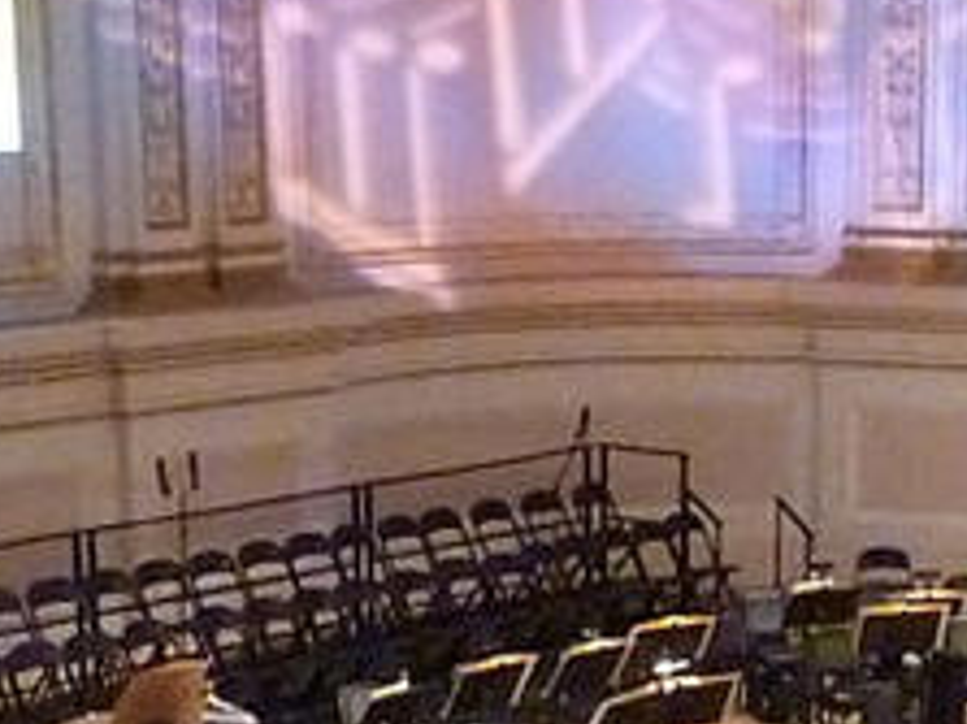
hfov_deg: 17.7
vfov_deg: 13.3
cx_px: 902
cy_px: 802
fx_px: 3043
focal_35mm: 109
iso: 3200
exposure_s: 1/40
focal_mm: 6.8
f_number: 3.8
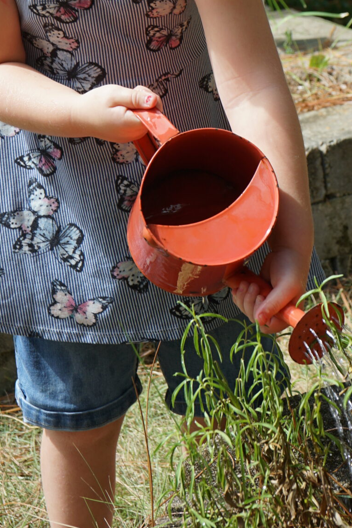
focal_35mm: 110
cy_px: 27
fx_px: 1613
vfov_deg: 18.2
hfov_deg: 12.4
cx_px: 267
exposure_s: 1/125
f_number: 8
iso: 100
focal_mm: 49
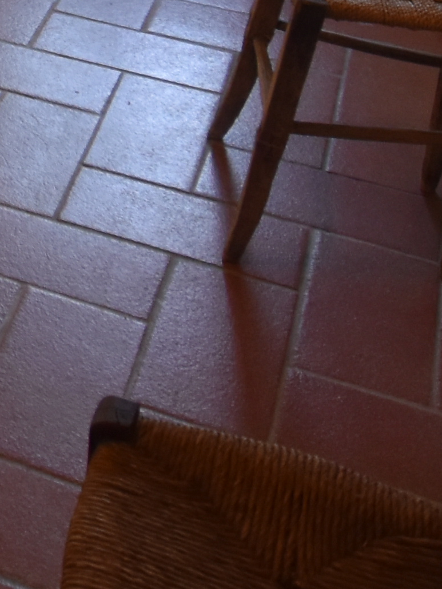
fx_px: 1429
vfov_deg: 21.0
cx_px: -380
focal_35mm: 84
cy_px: -191
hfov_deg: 15.0
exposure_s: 1/60
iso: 640
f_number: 4.5
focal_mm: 10
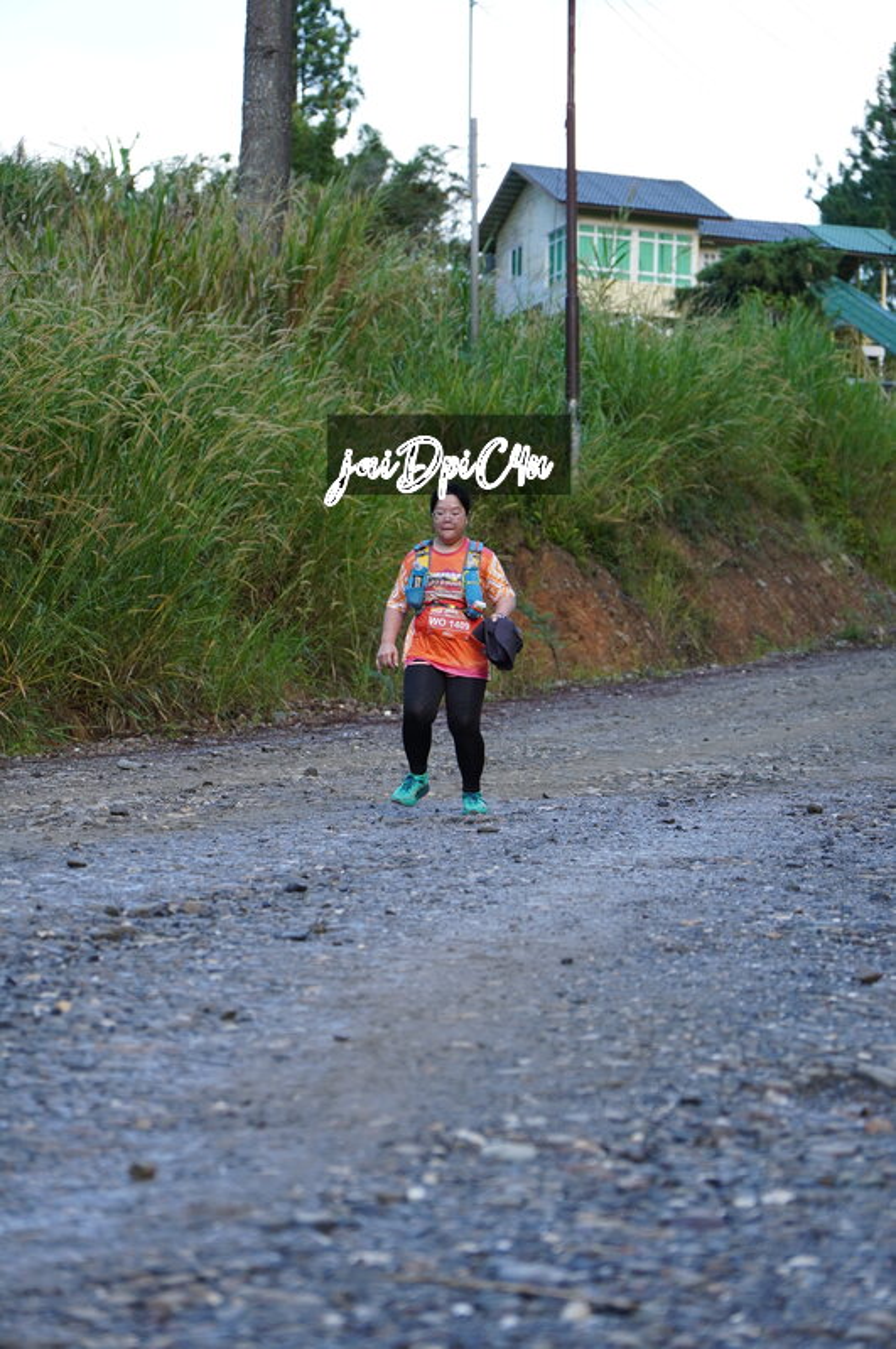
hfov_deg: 13.0
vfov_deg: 19.5
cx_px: 448
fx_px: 3928
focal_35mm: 105
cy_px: 674
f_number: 2.8
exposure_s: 1/640
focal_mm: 70
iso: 400
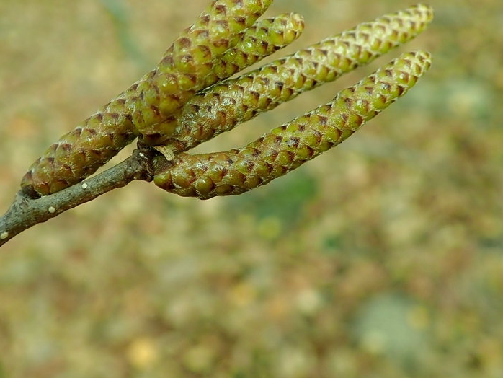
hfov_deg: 42.5
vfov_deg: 32.7
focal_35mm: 44
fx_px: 640
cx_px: 177
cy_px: 133
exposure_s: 1/250
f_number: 2.3
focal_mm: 5.5
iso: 100
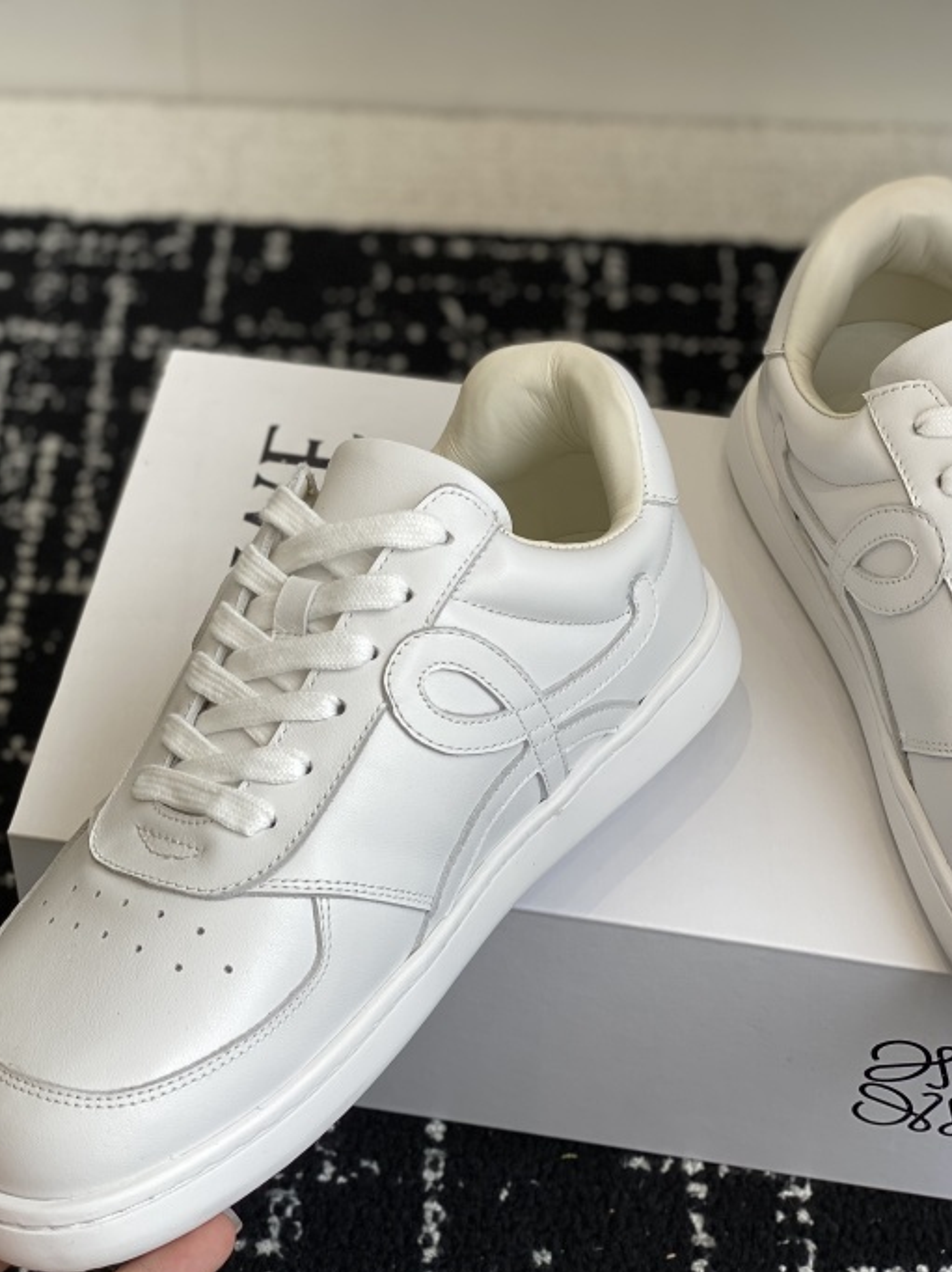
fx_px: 2238
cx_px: 410
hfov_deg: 24.0
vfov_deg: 31.7
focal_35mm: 61
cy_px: 582
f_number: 2
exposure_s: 1/213
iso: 20
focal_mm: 6
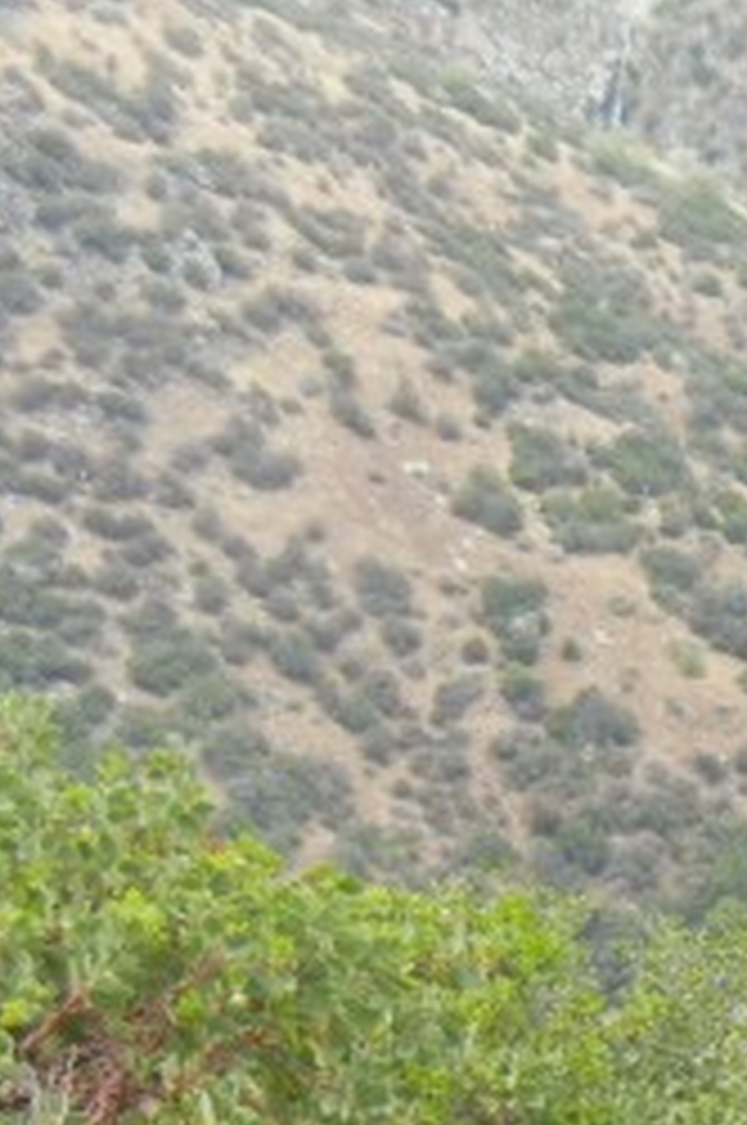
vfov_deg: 16.0
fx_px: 3995
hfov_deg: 10.1
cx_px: 1305
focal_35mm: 128
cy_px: 770
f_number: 3.5
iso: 160
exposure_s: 1/492
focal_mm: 5.4
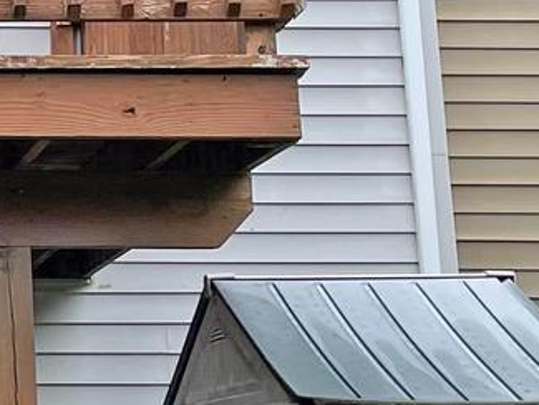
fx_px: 2555
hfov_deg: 11.5
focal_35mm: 164
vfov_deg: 9.0
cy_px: -18
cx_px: -299
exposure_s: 1/633
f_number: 1.6
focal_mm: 4.2
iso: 32
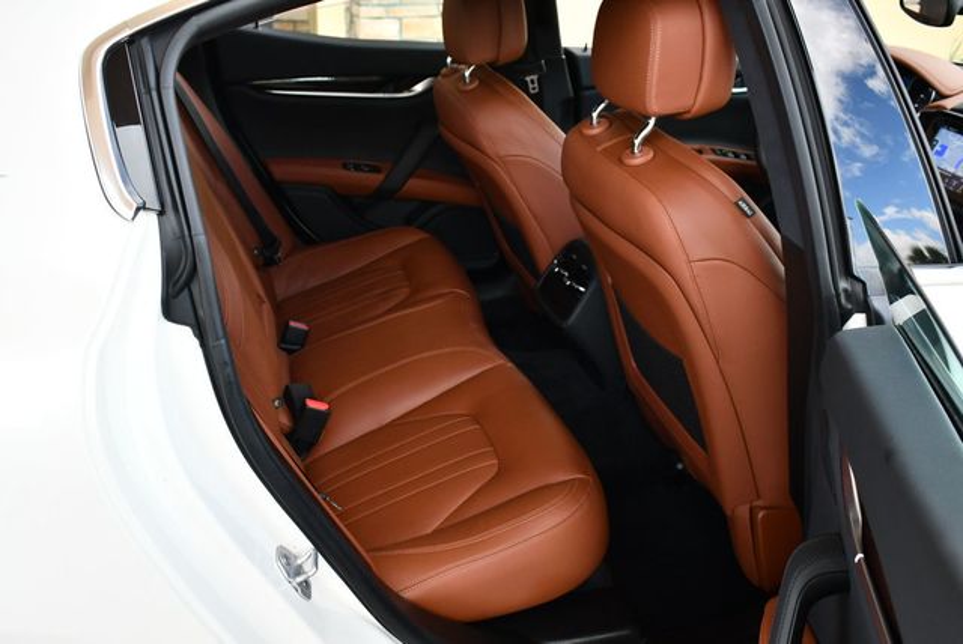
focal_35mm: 36
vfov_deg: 36.9
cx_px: 482
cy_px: 322
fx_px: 964
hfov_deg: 53.1
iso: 400
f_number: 4
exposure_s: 1/250
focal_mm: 18
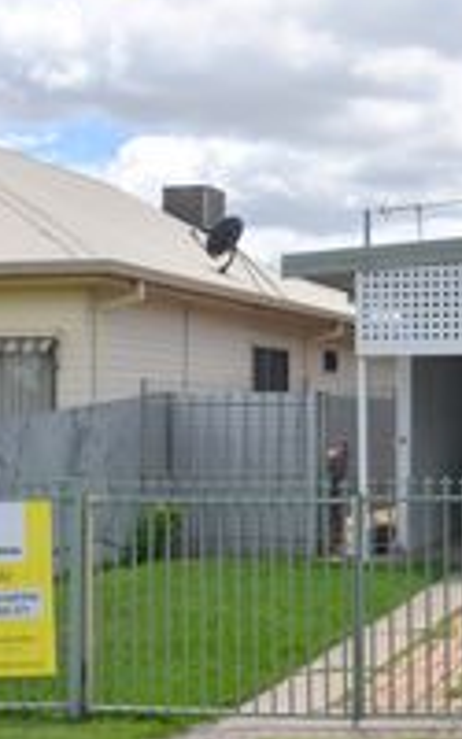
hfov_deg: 16.4
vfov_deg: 28.5
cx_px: 713
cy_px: 297
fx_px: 1450
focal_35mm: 72
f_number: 11
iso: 100
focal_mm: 20
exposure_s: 1/250
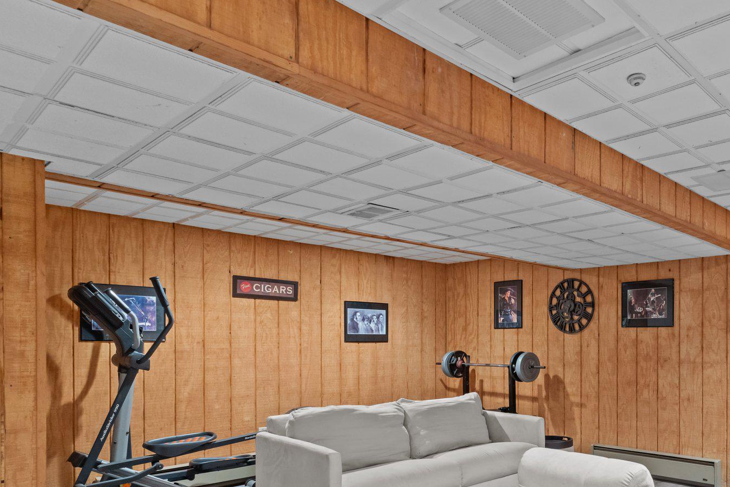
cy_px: 365
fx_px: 527
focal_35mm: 26
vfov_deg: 47.7
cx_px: 539
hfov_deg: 65.6
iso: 1250
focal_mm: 17
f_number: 8
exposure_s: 1/2.5
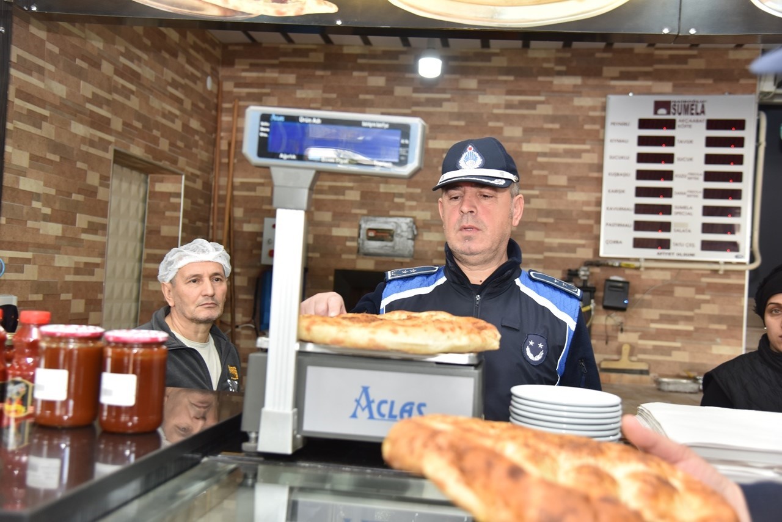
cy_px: 261
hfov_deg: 50.7
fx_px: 826
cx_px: 391
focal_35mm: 38
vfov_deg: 35.1
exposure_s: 1/80
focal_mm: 38
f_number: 4
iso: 400
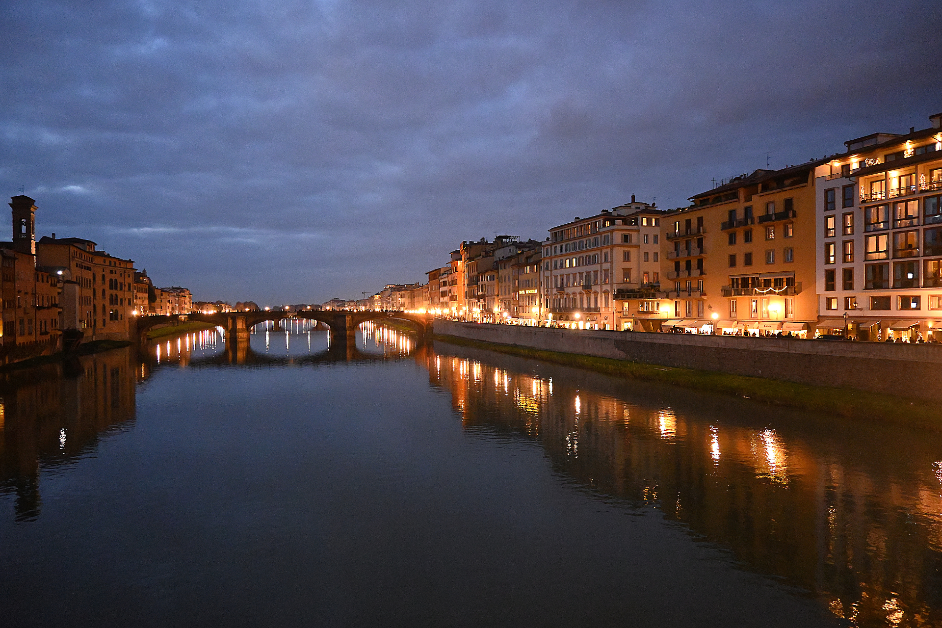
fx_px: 628
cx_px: 471
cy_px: 314
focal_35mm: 24
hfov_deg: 73.7
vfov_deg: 53.1
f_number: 3.5
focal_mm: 16
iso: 6400
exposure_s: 1/40
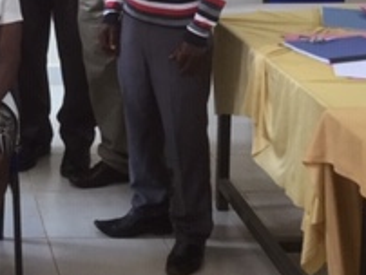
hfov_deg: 19.0
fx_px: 1037
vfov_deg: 14.7
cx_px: -63
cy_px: -45
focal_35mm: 98
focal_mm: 3.3
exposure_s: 1/33
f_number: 2.4
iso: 100
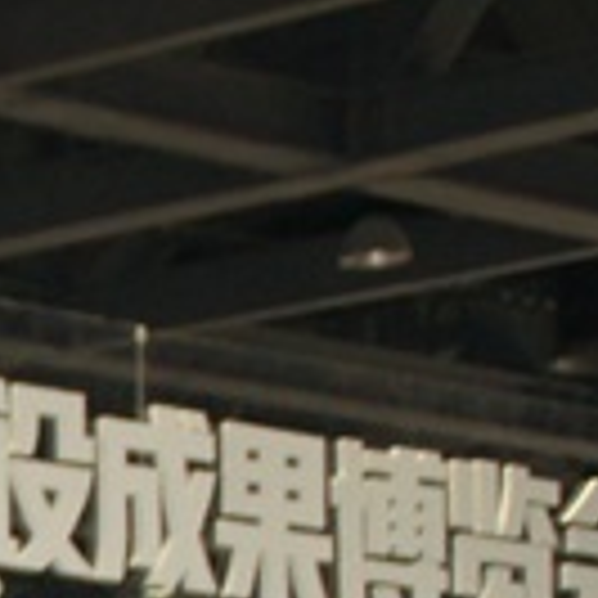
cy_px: 1234
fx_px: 5629
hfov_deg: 5.7
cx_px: -1079
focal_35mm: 288
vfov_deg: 5.9
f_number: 4.5
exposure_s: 1/160
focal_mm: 30
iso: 400
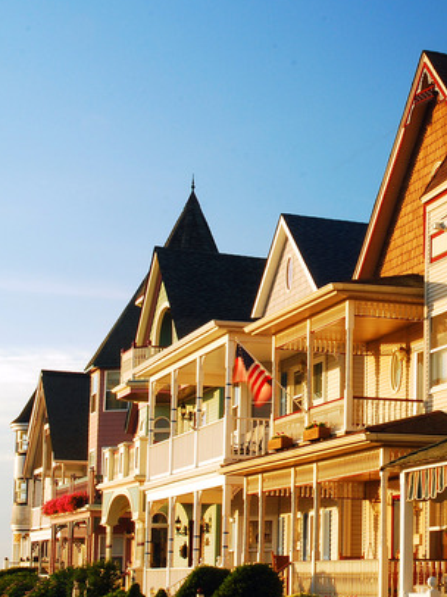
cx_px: 487
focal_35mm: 86
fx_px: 1481
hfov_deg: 16.7
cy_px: 360
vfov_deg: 22.8
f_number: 22
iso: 160
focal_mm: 31
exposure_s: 1/5
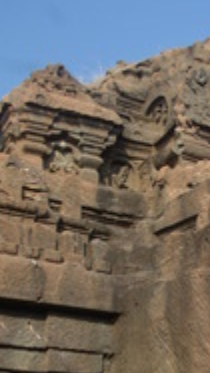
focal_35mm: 73
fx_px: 721
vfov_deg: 27.9
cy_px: 333
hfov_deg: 16.2
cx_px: 224
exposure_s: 1/90
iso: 100
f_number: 5.6
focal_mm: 18
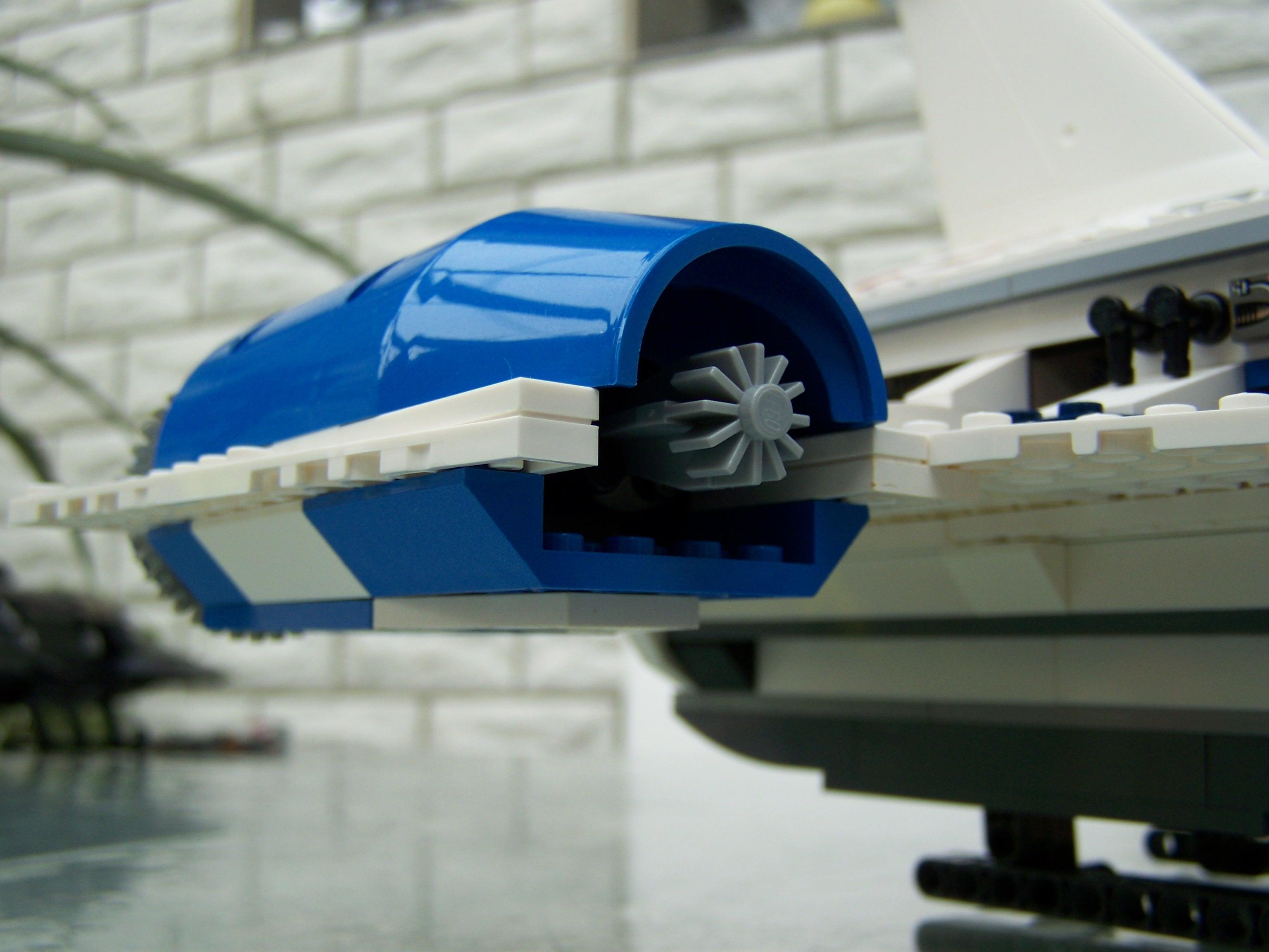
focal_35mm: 38
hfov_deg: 49.0
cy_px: 476
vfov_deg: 37.7
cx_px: 634
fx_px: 1393
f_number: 2.8
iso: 64
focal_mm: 6.3
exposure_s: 1/200
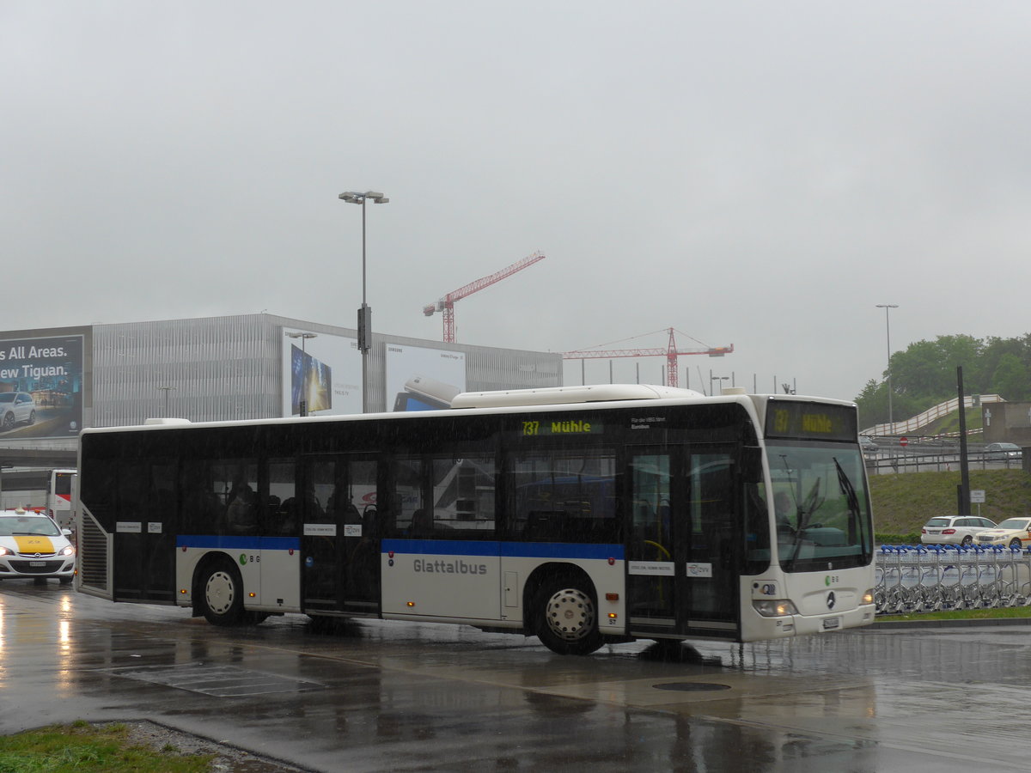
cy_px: 386
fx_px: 1549
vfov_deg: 28.0
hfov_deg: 36.8
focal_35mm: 52
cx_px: 516
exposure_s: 1/250
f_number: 3.3
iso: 100
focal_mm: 10.7
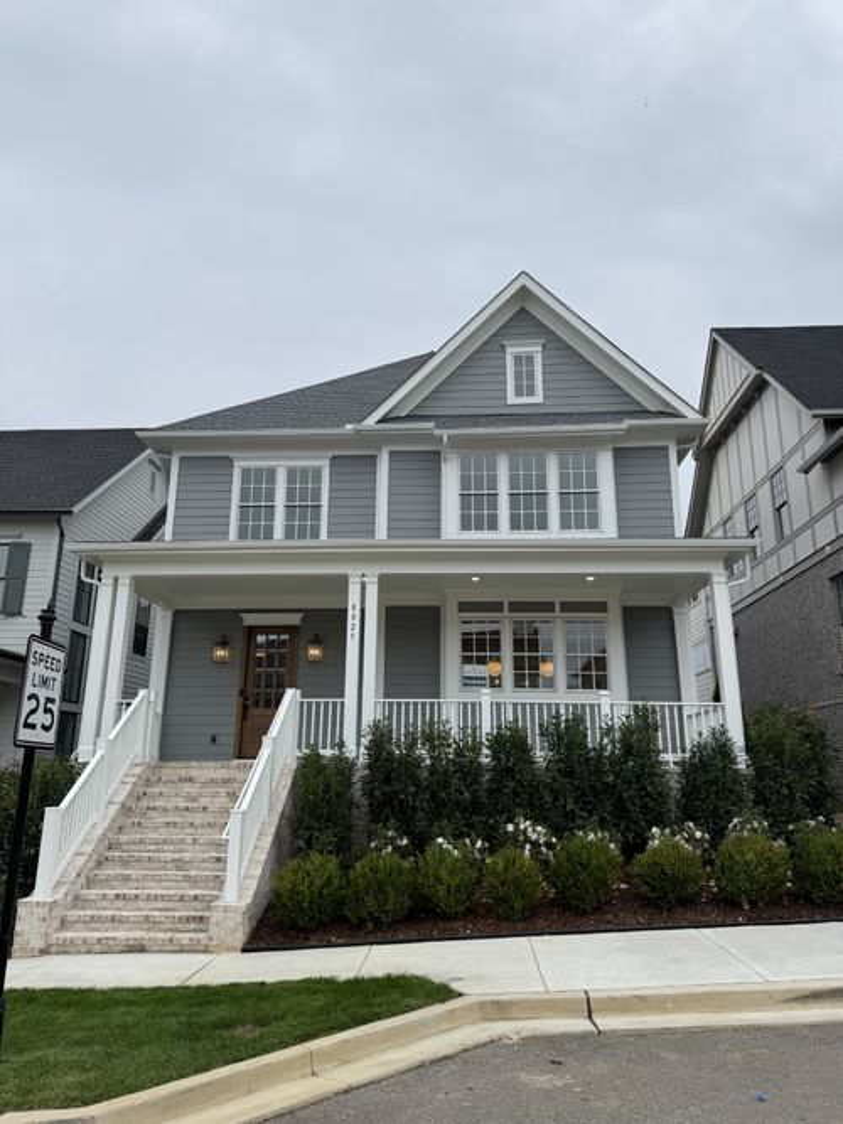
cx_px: 422
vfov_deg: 71.6
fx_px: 780
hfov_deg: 56.8
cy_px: 562
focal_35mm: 24
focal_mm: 6.76
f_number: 1.78
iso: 80
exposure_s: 1/2169
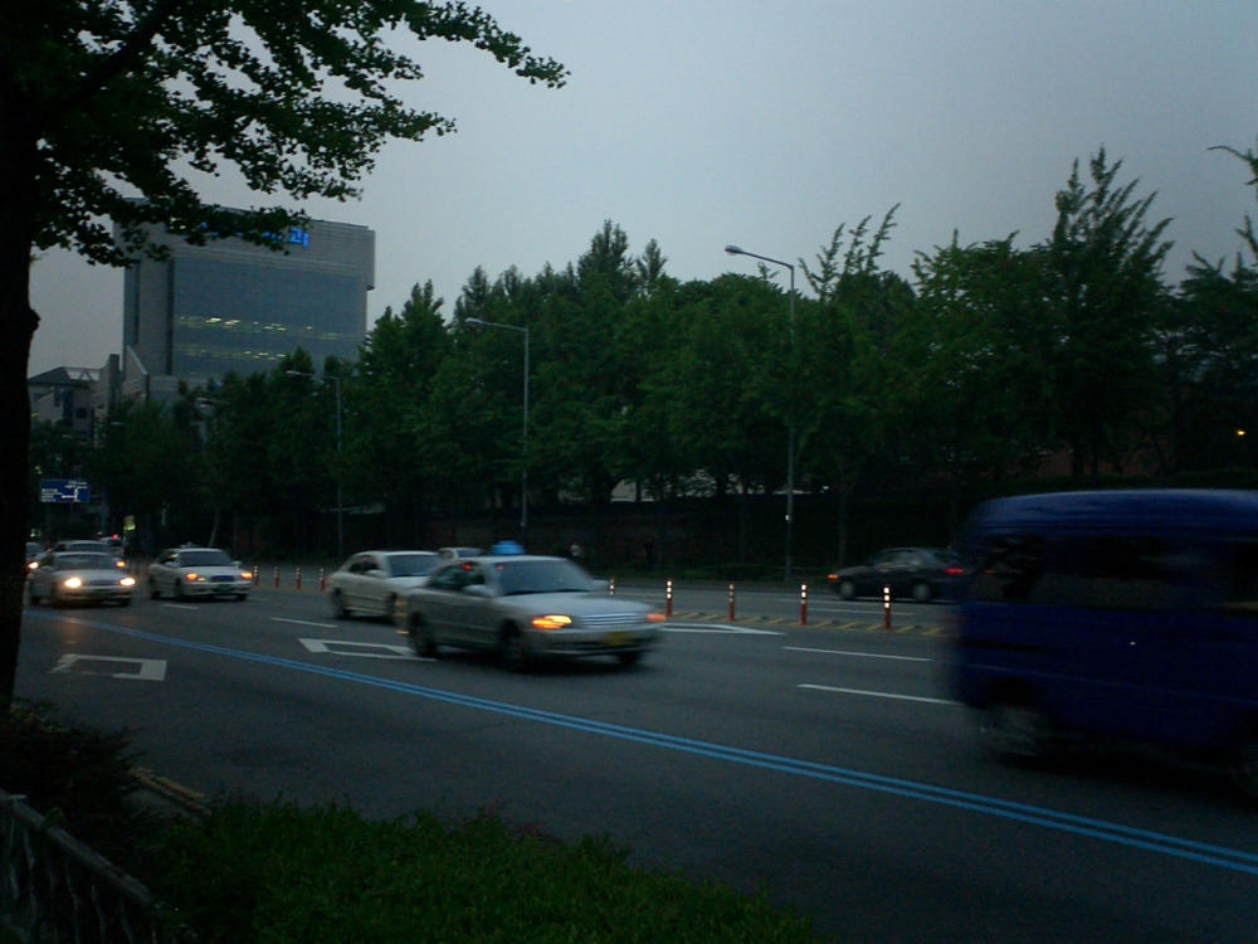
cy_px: 472
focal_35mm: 37
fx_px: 1345
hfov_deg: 50.1
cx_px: 629
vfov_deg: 38.7
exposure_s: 1/40
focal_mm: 5.6
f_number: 3.5
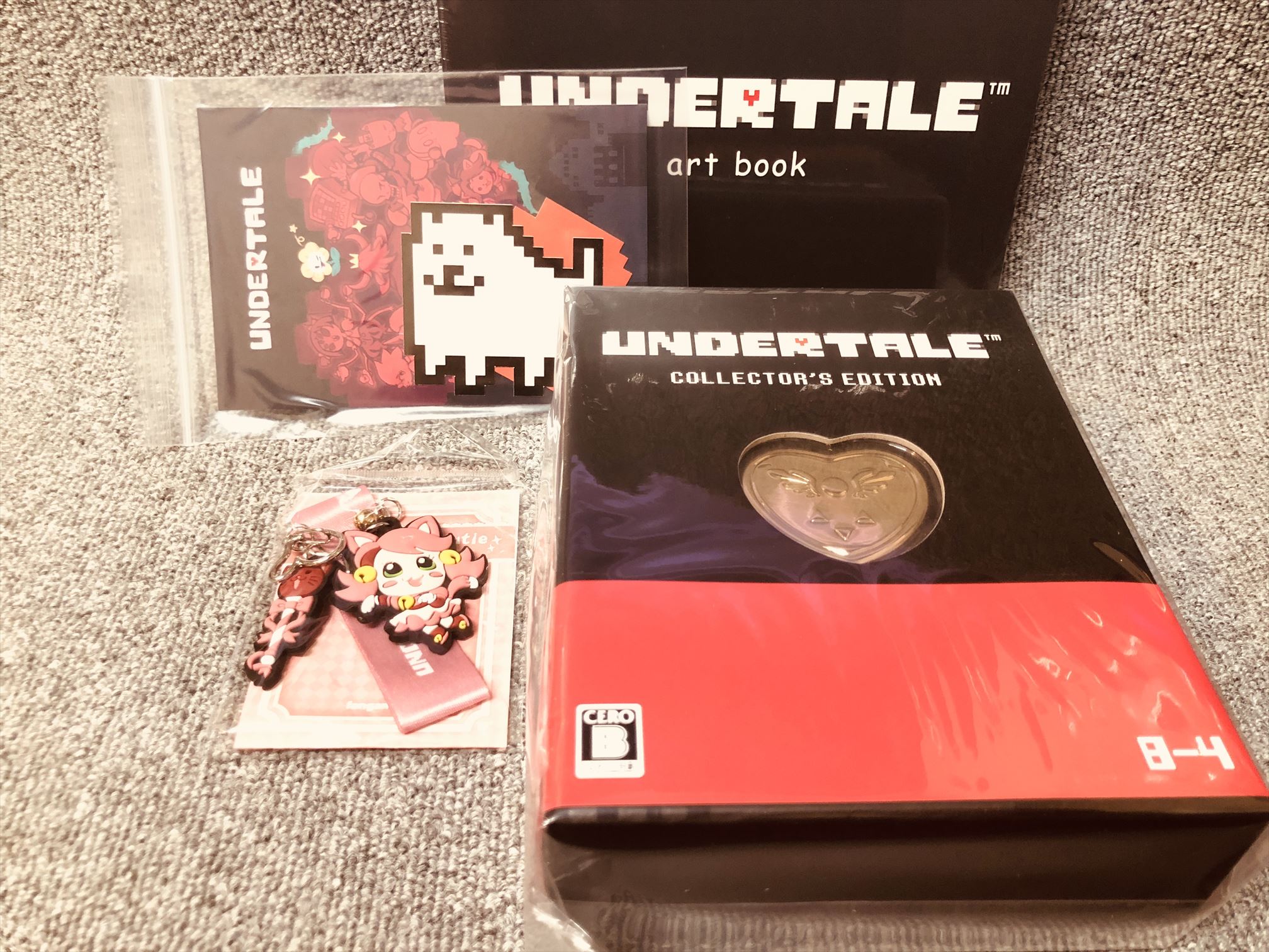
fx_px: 1026
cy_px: 476
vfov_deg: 49.7
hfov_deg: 63.4
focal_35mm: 28
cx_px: 634
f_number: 1.8
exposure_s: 1/13
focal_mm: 3.99
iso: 100
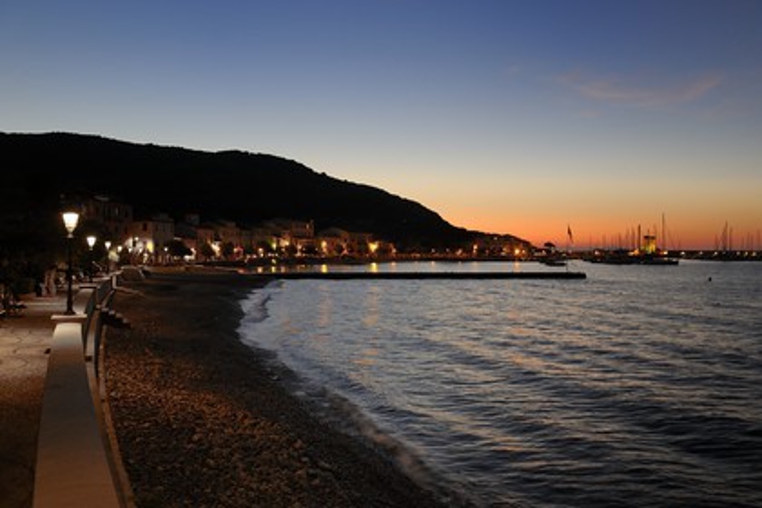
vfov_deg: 41.1
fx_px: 677
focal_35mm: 32
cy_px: 254
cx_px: 381
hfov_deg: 58.7
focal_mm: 32
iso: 800
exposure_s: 1/6
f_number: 5
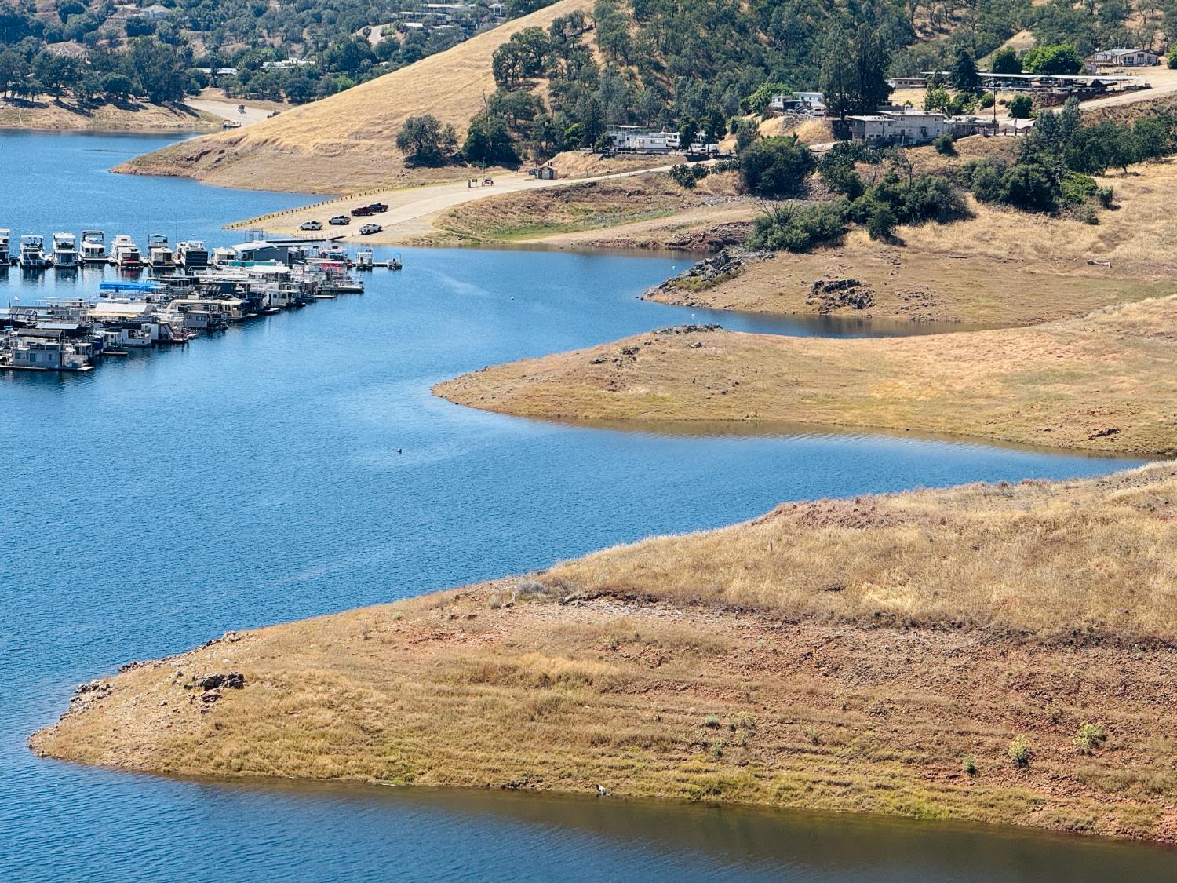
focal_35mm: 120
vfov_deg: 12.3
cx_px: 588
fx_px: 4080
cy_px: 442
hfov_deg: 16.4
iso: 50
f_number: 2.8
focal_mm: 15.66
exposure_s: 1/1546
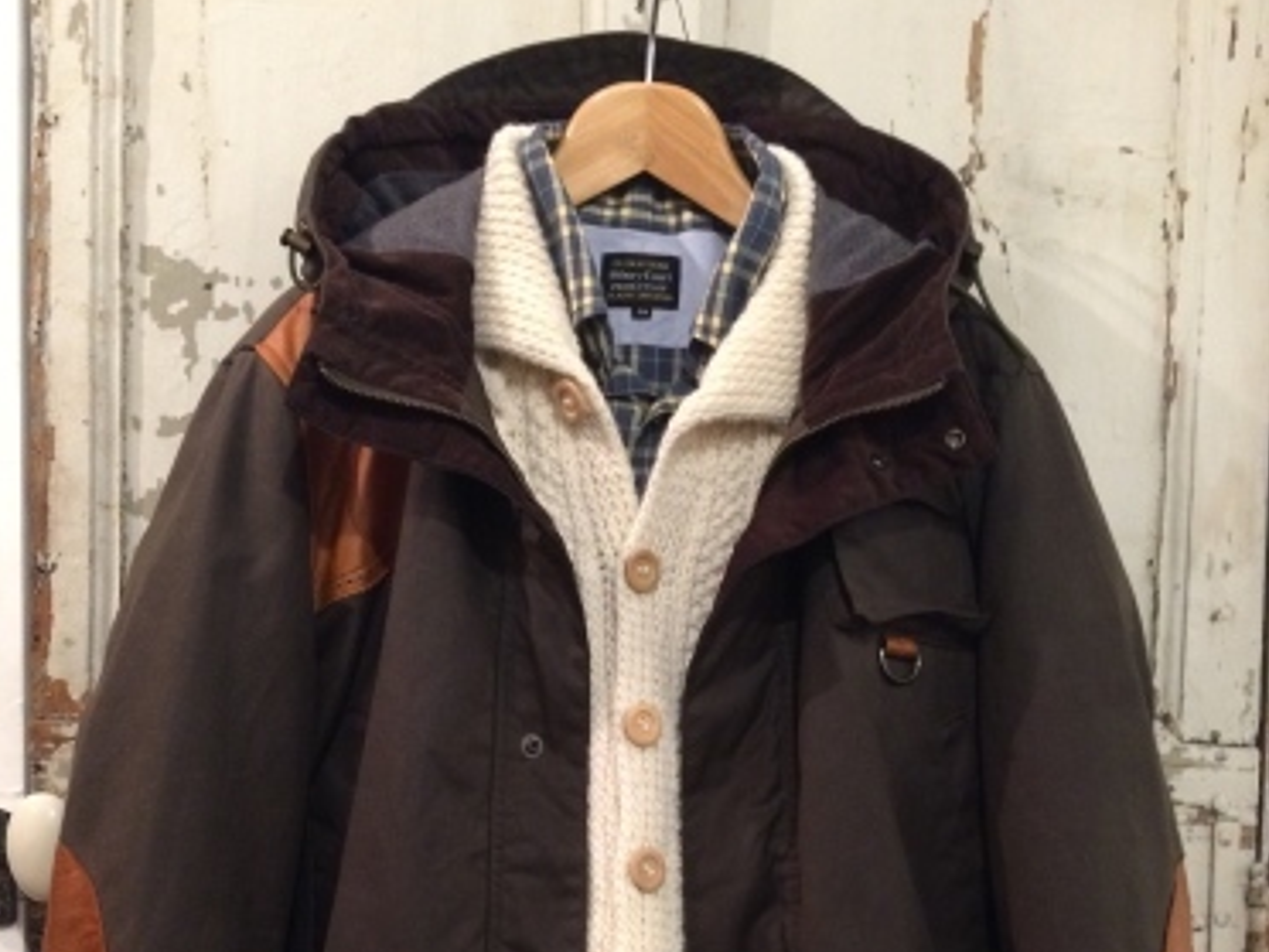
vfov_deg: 35.1
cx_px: 633
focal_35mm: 39
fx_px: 1430
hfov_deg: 47.9
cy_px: 819
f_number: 2.2
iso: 320
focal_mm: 4.15
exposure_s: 1/17
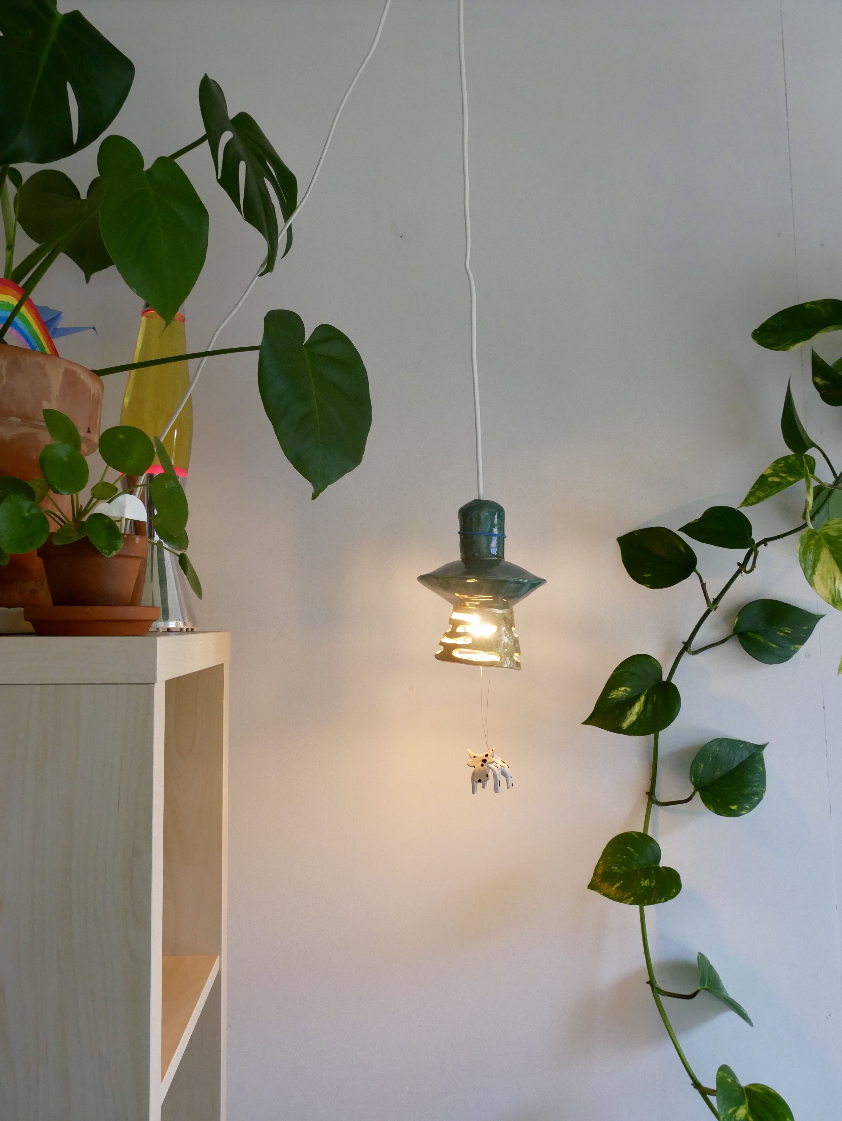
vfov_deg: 59.9
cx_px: 421
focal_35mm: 30
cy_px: 560
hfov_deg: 46.8
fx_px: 972
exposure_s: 1/60
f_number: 5.6
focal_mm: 15
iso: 1000
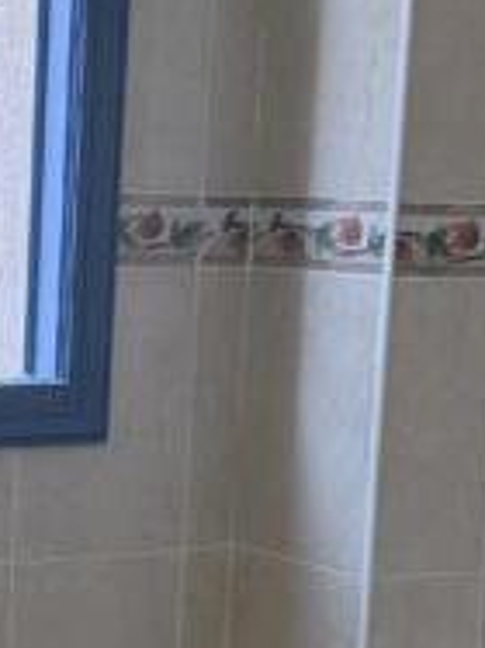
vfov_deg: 15.4
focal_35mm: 127
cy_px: 584
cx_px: -128
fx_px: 2375
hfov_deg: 11.4
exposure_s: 1/100
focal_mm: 6.76
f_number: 1.78
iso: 160
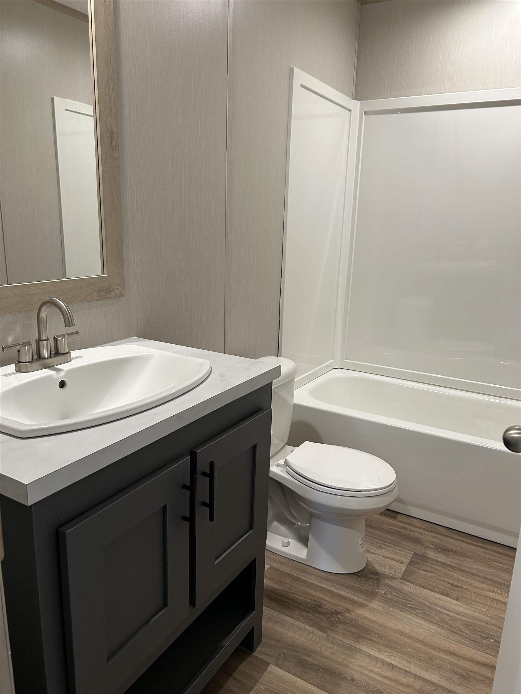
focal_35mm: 26
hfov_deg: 53.1
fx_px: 522
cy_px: 347
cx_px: 260
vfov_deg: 67.3
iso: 125
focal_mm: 5.7
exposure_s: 1/120
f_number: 1.5
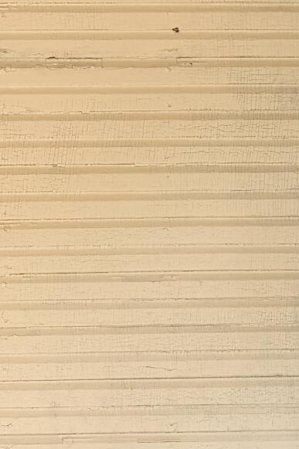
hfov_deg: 9.9
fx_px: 1608
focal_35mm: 129
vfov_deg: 15.2
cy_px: 560
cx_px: -300
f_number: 1.78
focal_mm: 6.76
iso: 80
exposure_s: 1/318
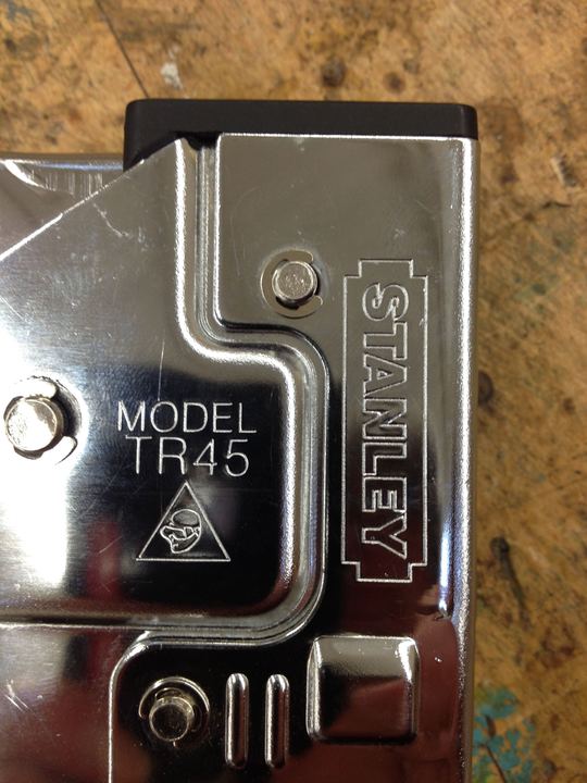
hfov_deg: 40.7
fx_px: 791
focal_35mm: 35
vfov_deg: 52.6
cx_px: 294
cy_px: 392
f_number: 2.4
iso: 64
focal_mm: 4.28
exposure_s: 1/20
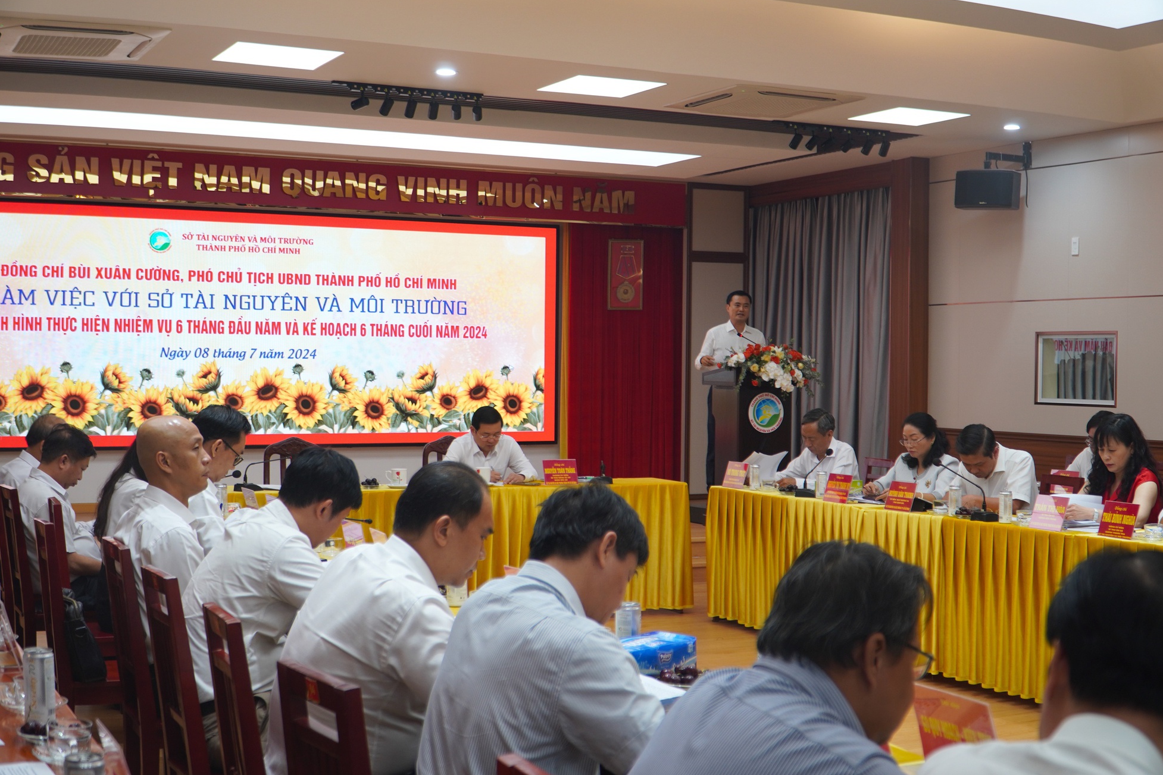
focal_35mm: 43
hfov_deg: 45.4
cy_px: 379
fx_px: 1389
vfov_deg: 31.2
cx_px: 572
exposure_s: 1/50
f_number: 4
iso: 200
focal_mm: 28
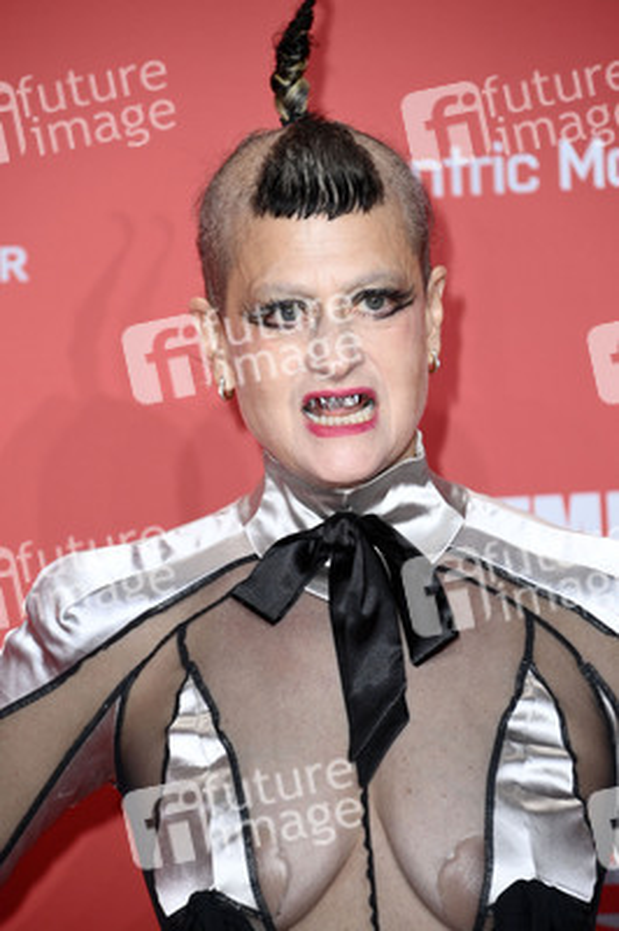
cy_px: 466
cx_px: 310
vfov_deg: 11.4
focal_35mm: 180
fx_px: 4650
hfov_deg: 7.6
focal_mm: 180
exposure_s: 1/250
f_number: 5.6
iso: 1000
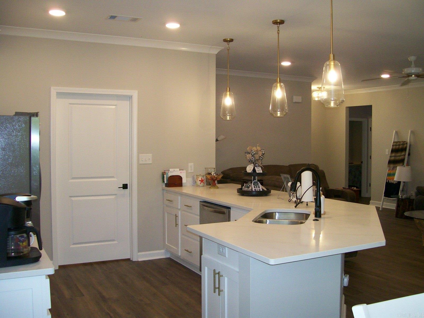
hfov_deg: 51.4
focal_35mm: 36
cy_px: 159
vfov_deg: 39.7
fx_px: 441
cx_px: 212
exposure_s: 1/64
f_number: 2.7
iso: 140
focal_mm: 6
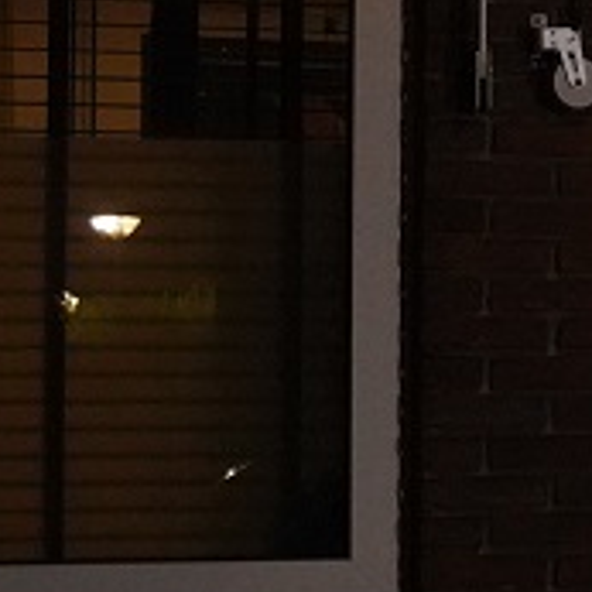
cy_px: 188
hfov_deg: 8.6
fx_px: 3696
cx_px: 1218
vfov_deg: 9.2
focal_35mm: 191
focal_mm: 39
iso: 12800
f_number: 4.5
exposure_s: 1/25
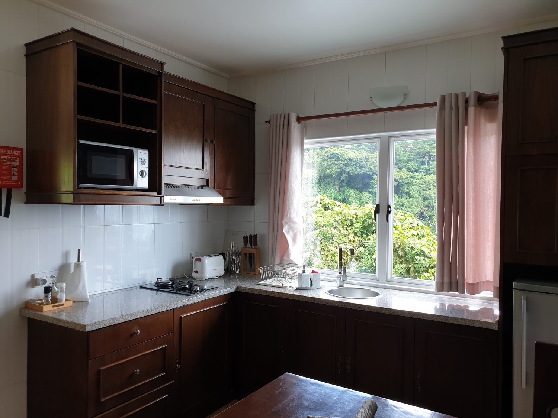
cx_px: 279
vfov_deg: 53.1
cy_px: 209
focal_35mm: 26
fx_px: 419
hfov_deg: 67.3
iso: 80
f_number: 2.4
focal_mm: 4.3
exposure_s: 1/100
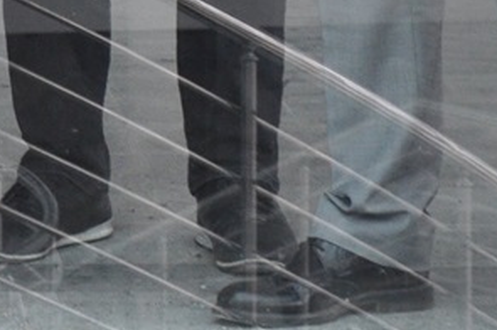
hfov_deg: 7.2
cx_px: -131
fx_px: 3926
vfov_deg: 4.7
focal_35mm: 285
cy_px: -540
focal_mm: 35
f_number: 4.5
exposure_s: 1/60
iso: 720
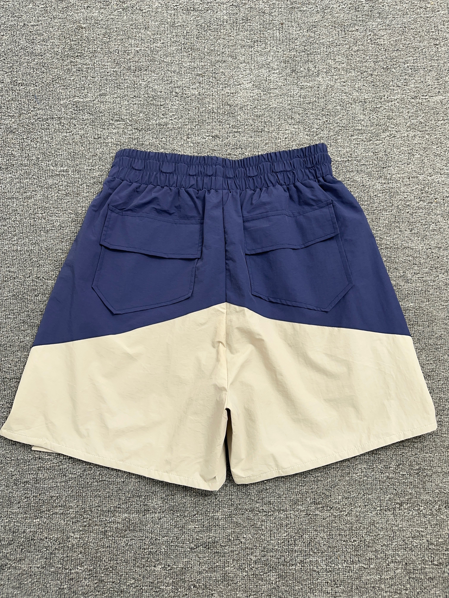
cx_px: 224
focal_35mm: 24
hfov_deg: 56.8
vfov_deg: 71.6
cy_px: 299
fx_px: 415
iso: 132
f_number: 1.78
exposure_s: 1/99
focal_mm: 6.86
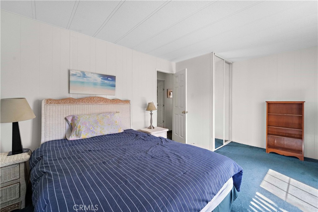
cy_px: 106
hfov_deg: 104.2
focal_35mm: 14
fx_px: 124
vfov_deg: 81.2
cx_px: 159
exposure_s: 1/100
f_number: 9
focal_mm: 14
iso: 6400
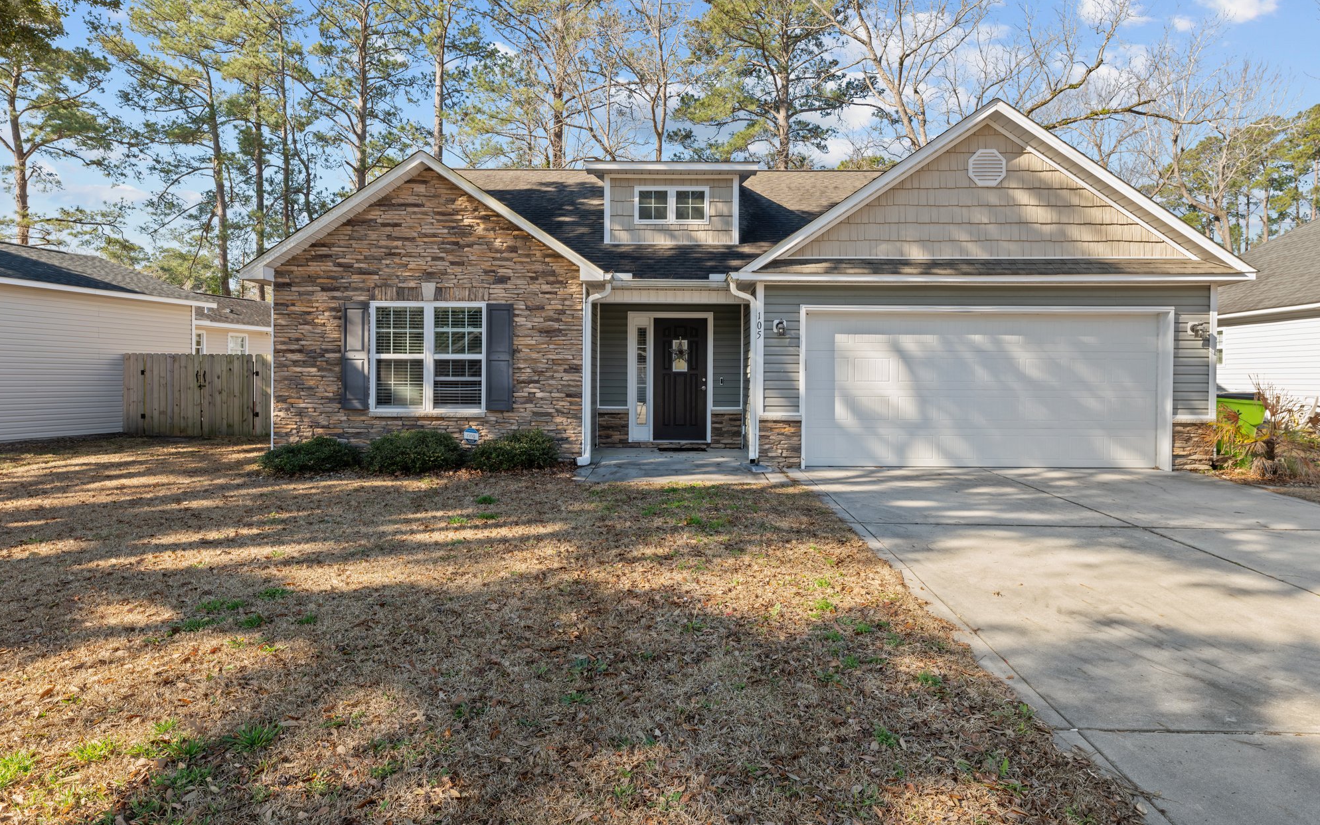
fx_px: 755
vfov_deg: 57.2
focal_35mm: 21
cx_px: 673
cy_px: 376
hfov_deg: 82.3
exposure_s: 1/60
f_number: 9
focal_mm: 20
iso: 100
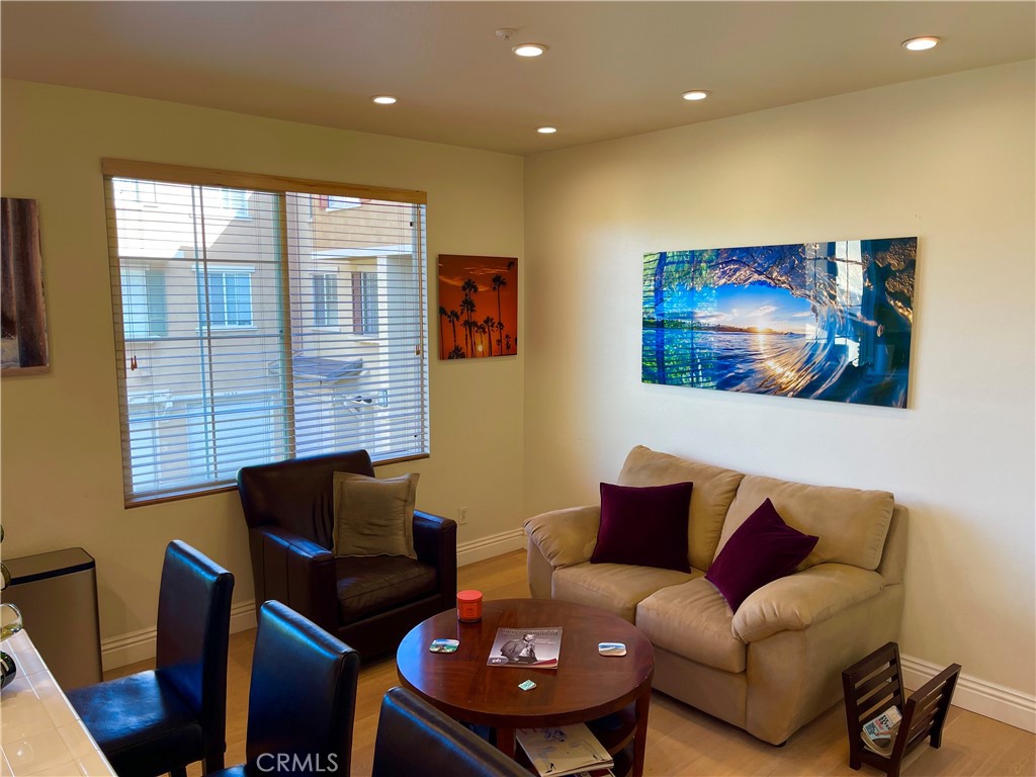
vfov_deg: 54.9
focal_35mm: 25
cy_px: 388
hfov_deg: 69.4
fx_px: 748
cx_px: 518
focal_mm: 5.1
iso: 50
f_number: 1.6
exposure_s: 1/120
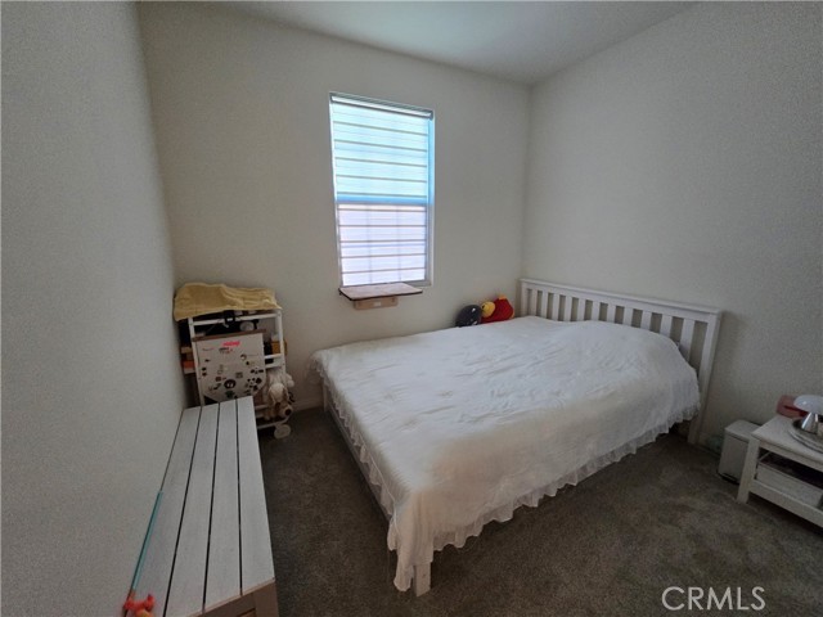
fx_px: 309
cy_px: 308
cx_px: 412
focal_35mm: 13
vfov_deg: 89.9
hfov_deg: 106.2
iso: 320
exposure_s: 1/100
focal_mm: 2.2
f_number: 2.2
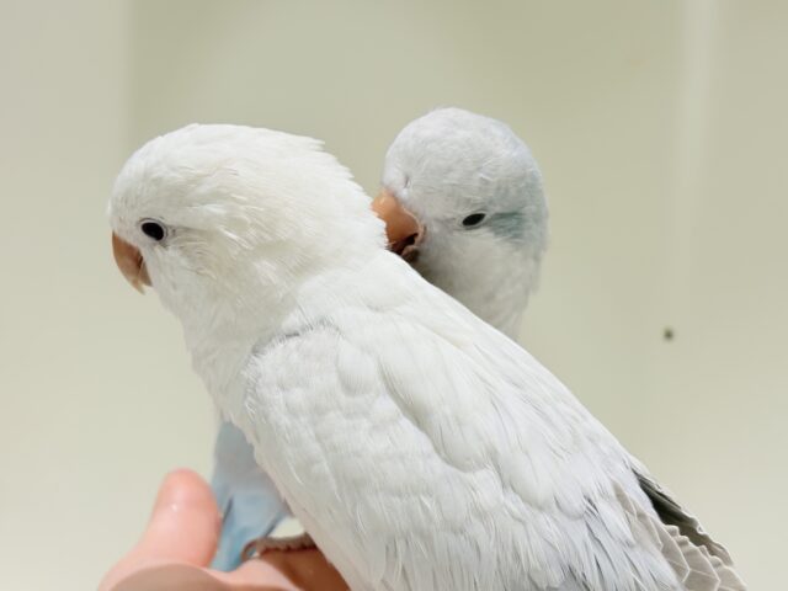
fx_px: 1184
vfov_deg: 28.0
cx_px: 394
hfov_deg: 36.8
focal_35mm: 52
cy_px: 296
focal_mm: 5.96
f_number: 1.6
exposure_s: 1/121
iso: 25
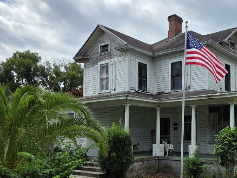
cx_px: 172
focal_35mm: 41
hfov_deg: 44.5
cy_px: 116
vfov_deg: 34.9
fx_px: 281
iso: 64
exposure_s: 1/7944
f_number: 1.7
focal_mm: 6.25
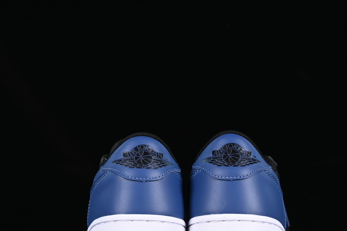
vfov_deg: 13.1
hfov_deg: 19.6
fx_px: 1002
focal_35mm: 104
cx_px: 183
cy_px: 158
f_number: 6.3
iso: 160
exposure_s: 1/60
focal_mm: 50
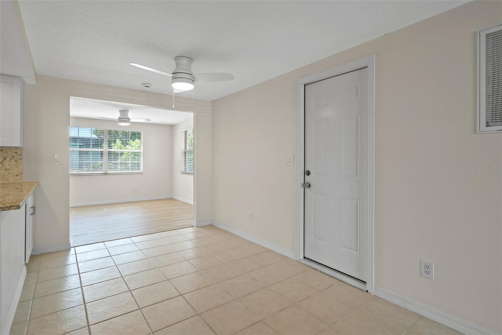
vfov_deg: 70.4
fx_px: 237
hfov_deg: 93.3
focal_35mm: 17
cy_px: 168
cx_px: 251
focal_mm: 17
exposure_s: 1/2.5
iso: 320
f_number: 8
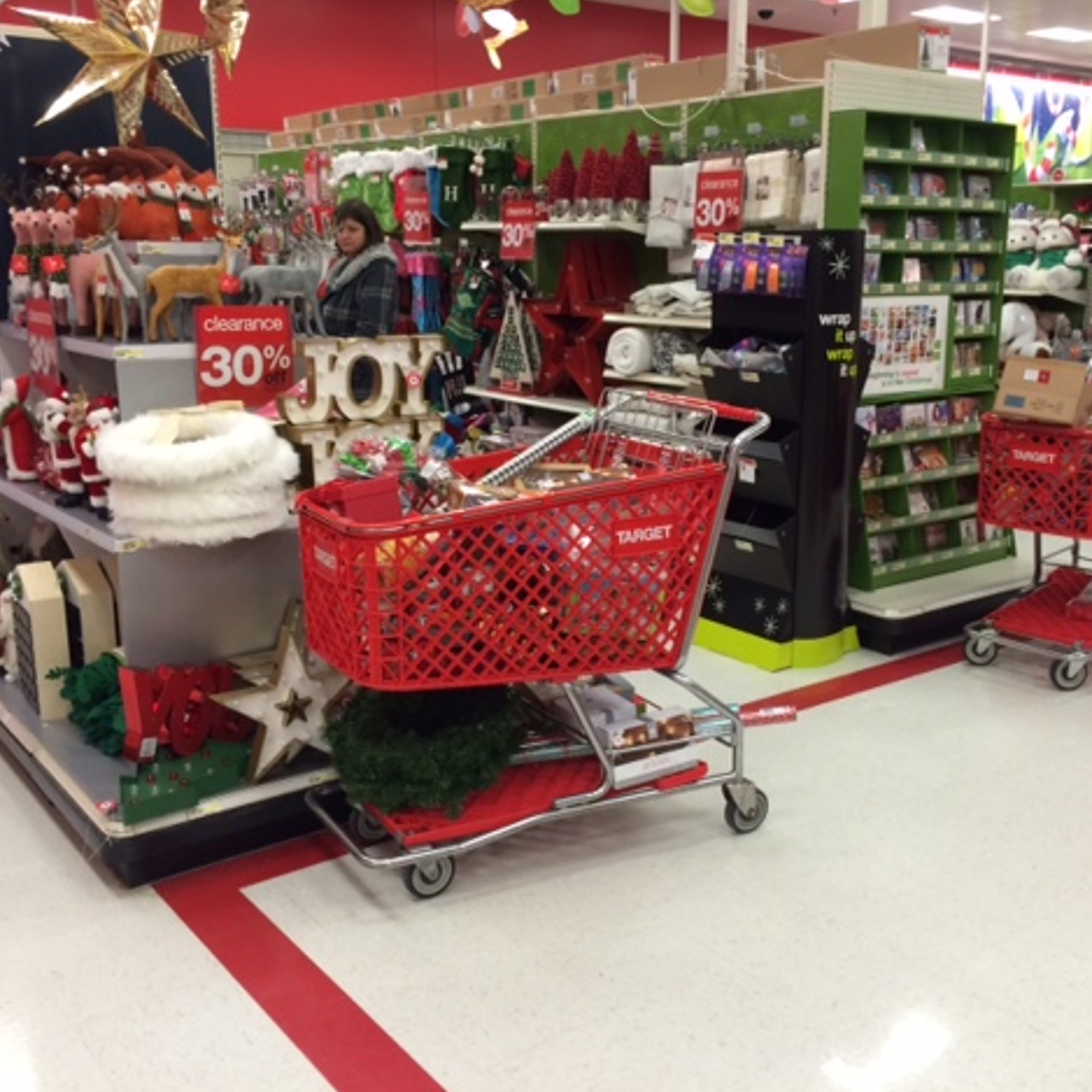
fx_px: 1249
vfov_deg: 47.2
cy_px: 543
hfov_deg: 47.1
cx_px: 610
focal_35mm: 35
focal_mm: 4.15
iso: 80
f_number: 2.2
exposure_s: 1/30
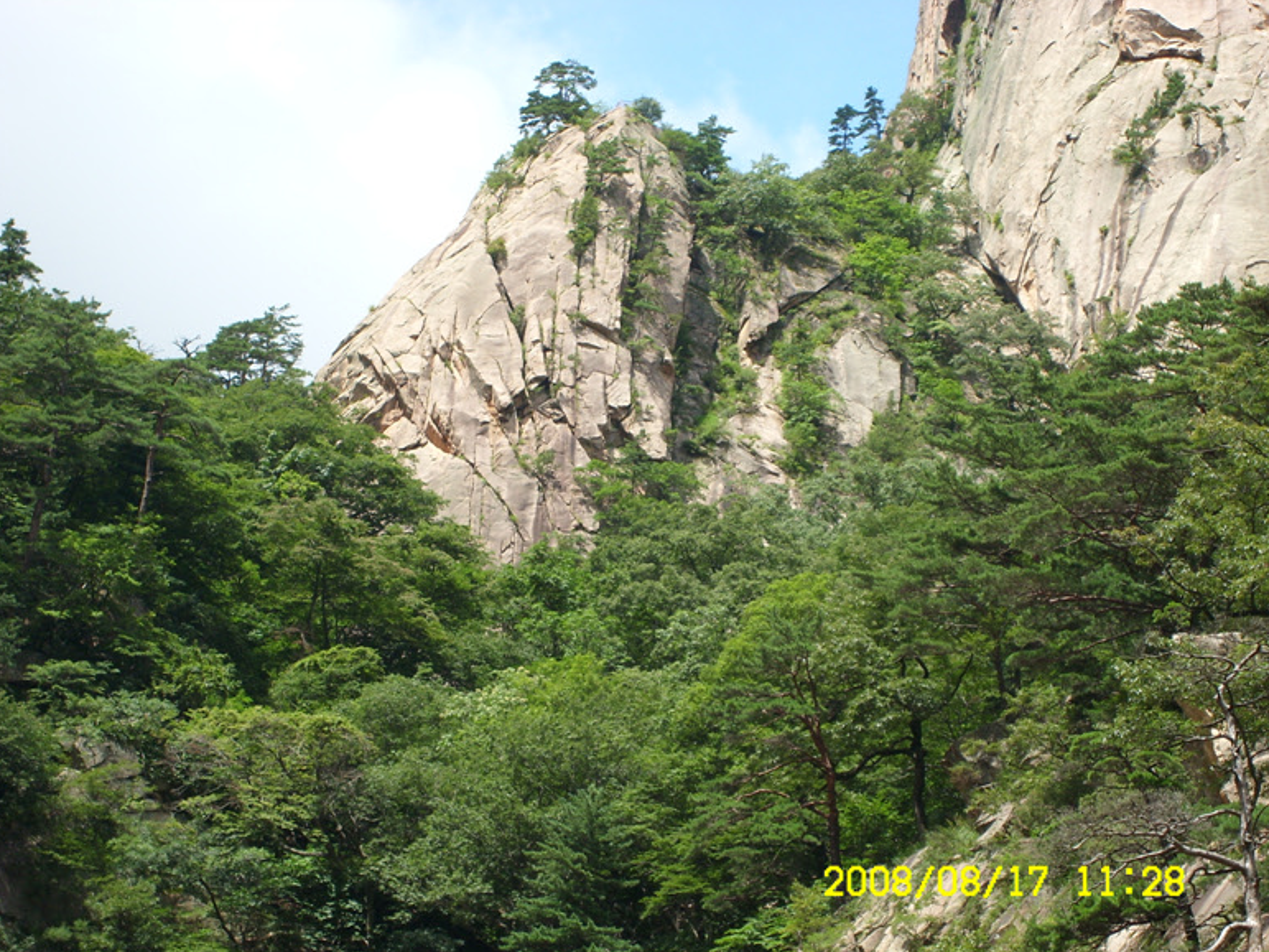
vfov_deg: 13.6
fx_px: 3995
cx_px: 637
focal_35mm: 109
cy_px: 492
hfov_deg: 18.0
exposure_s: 1/337
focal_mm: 17.4
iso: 50
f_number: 4.9
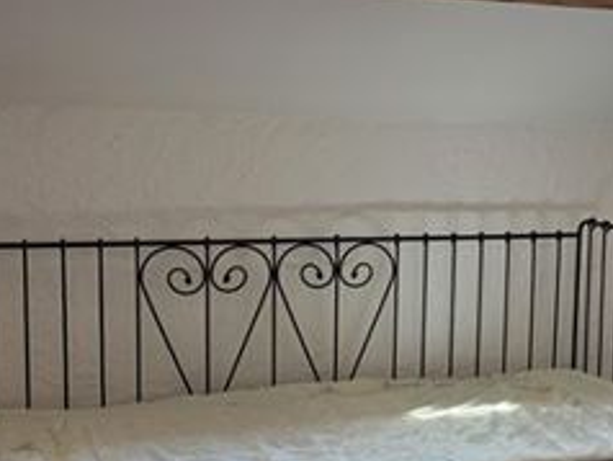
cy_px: 303
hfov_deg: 27.5
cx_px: 547
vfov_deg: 21.6
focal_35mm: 68
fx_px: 1205
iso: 80
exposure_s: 1/180
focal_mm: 6.3
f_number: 1.7
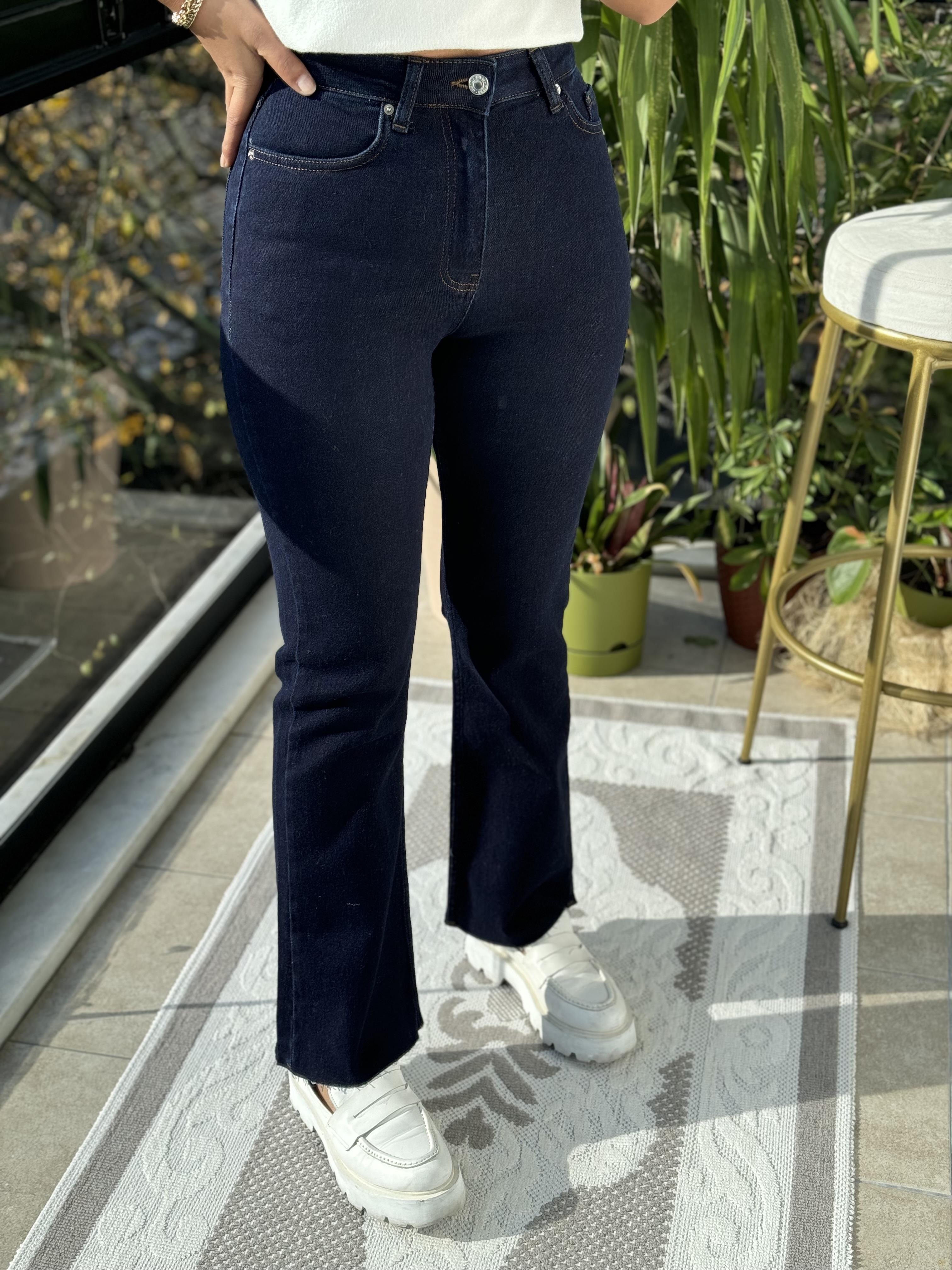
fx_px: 1760
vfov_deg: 39.7
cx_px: 476
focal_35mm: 48
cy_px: 635
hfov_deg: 30.3
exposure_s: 1/900
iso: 64
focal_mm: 6.76
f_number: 1.78
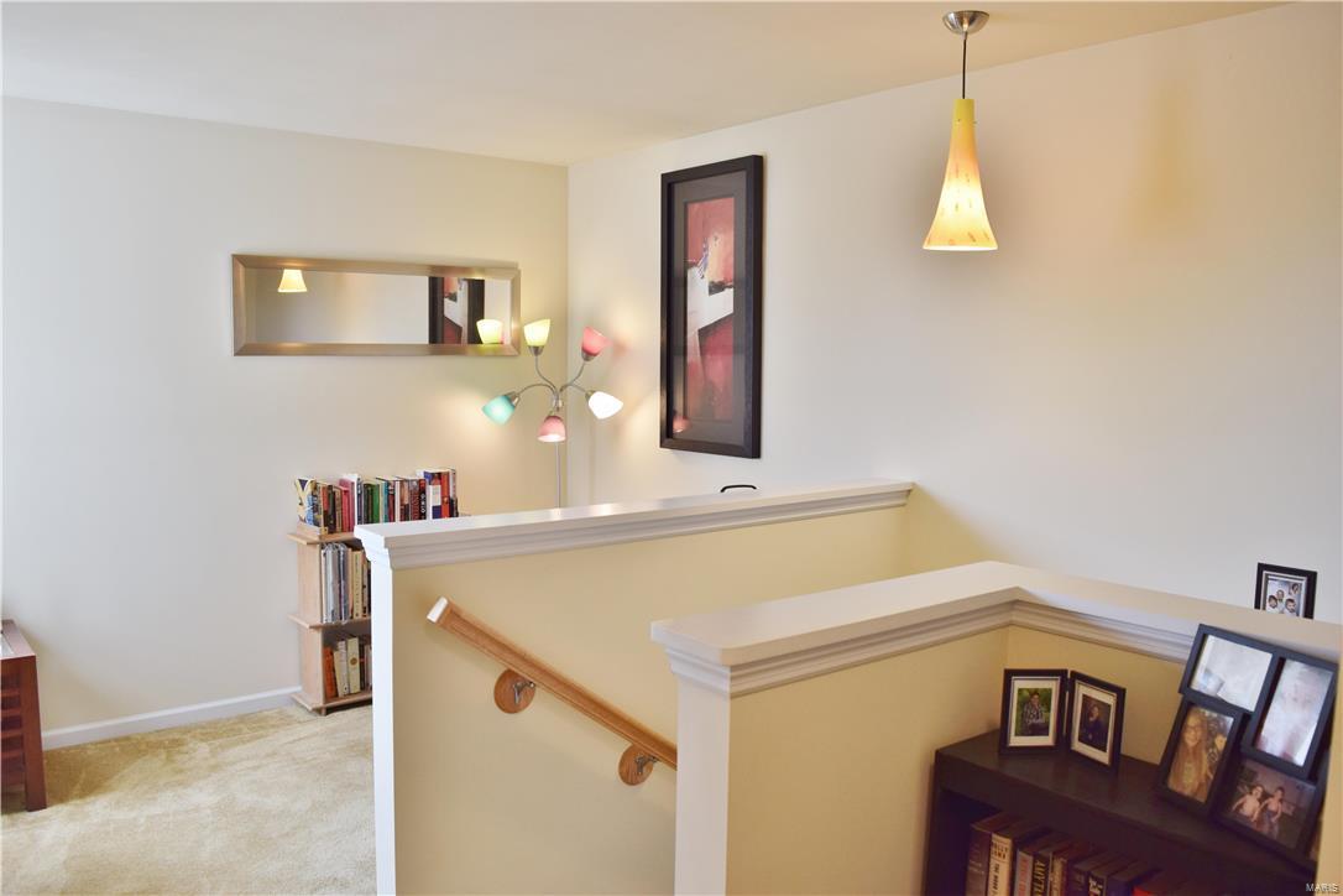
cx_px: 672
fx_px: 1007
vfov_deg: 47.9
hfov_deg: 67.4
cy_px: 448
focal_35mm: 27
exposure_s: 1/100
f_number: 5
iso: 400
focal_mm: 18
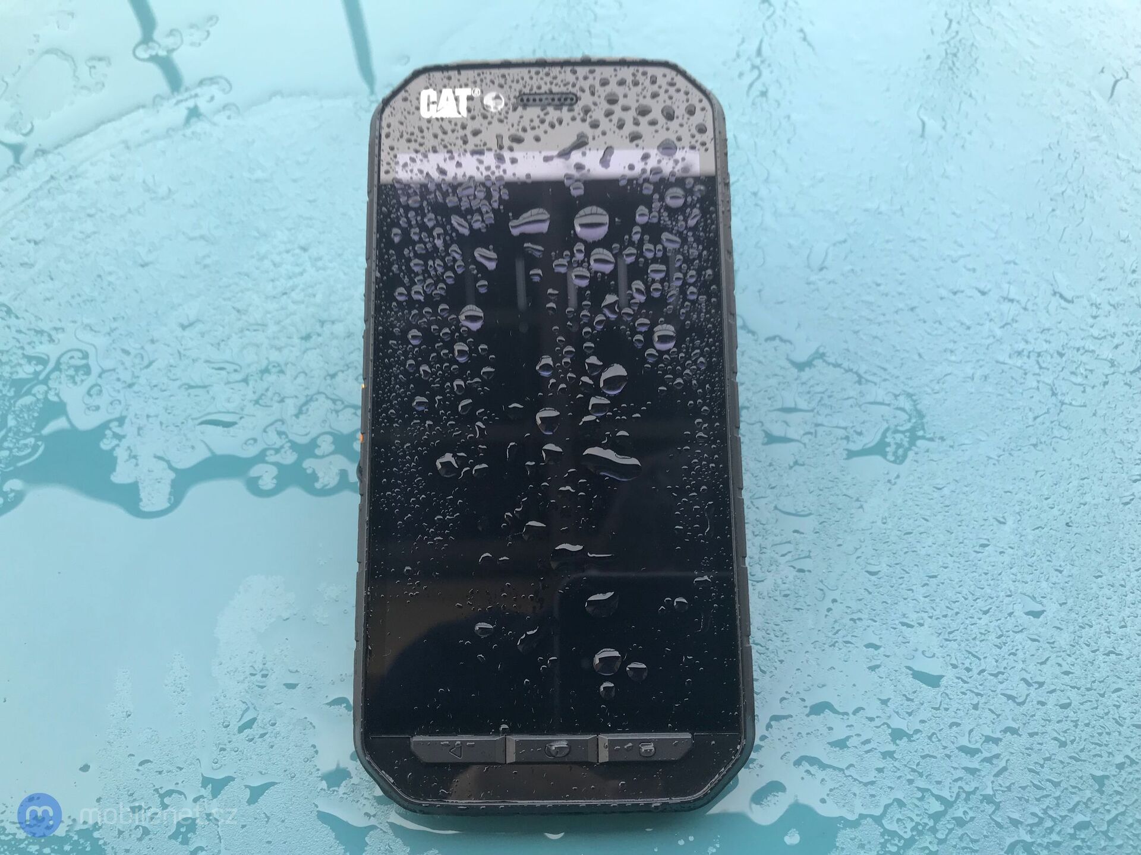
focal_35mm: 28
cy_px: 428
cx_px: 570
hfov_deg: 63.4
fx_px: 923
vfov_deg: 49.7
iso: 25
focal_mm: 3.99
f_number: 1.8
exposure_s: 1/50
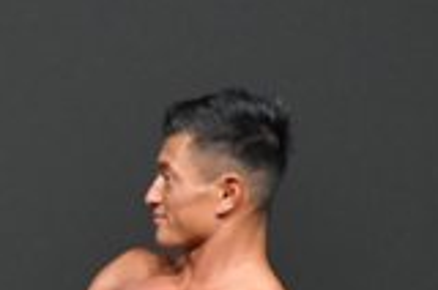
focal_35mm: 1528
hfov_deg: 1.4
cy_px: 610
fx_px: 18554
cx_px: -478
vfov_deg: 0.9
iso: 4000
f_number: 5.6
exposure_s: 1/400
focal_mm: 210
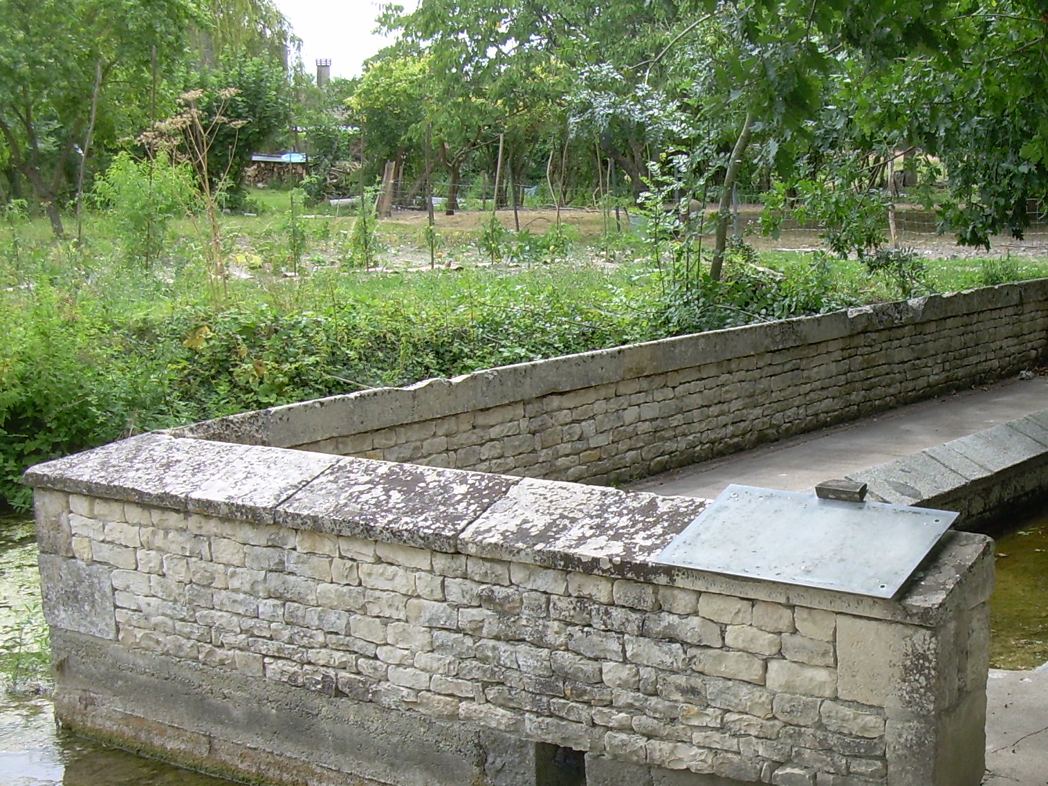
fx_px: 1726
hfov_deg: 33.2
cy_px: 495
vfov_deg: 25.6
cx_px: 778
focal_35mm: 57
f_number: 4.6
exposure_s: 1/149
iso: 50
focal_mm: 6.3
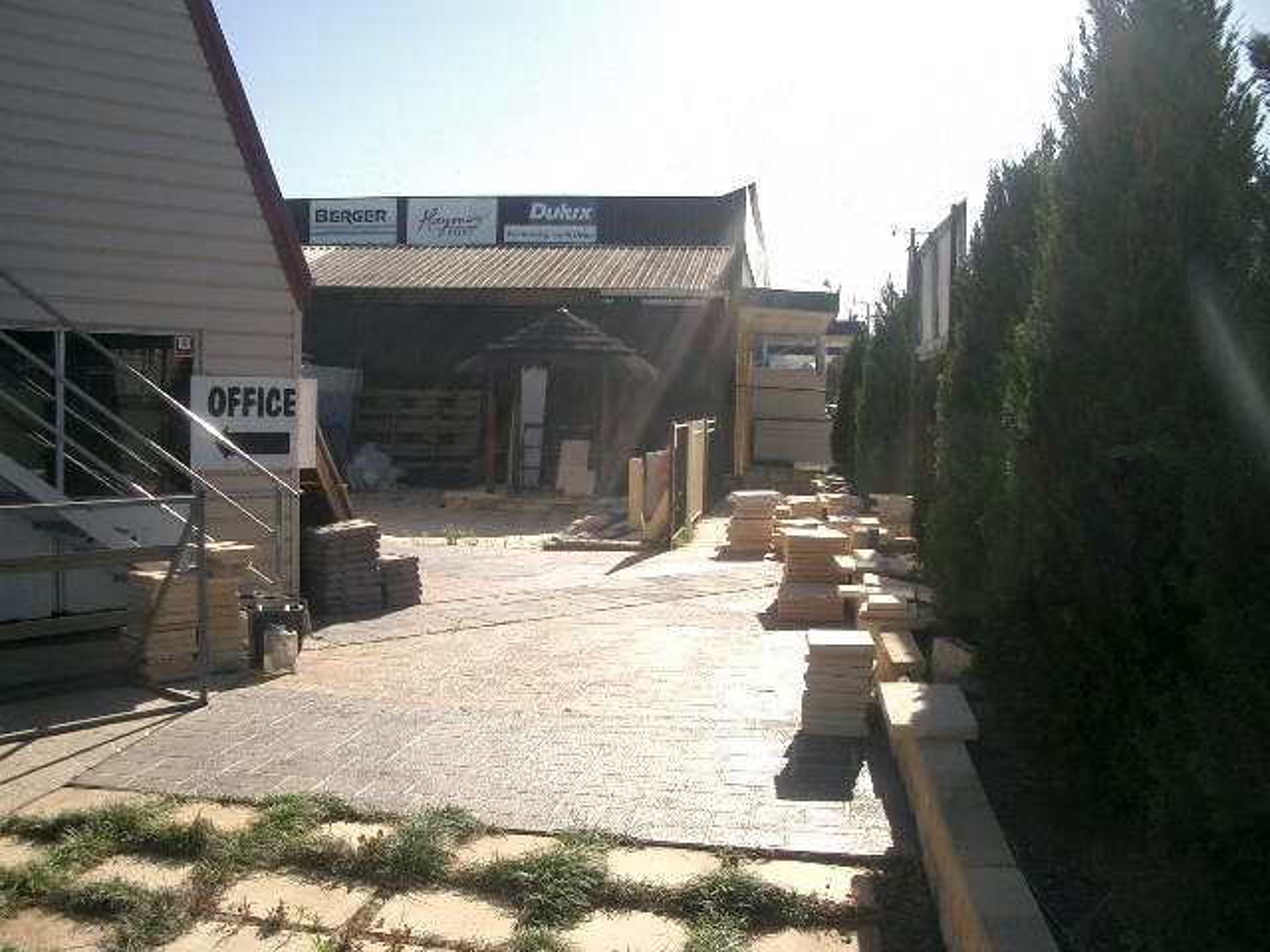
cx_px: 635
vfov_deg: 40.7
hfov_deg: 52.6
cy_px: 476
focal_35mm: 35
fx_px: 1284
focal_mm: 5.8
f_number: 4.3
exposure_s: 1/400
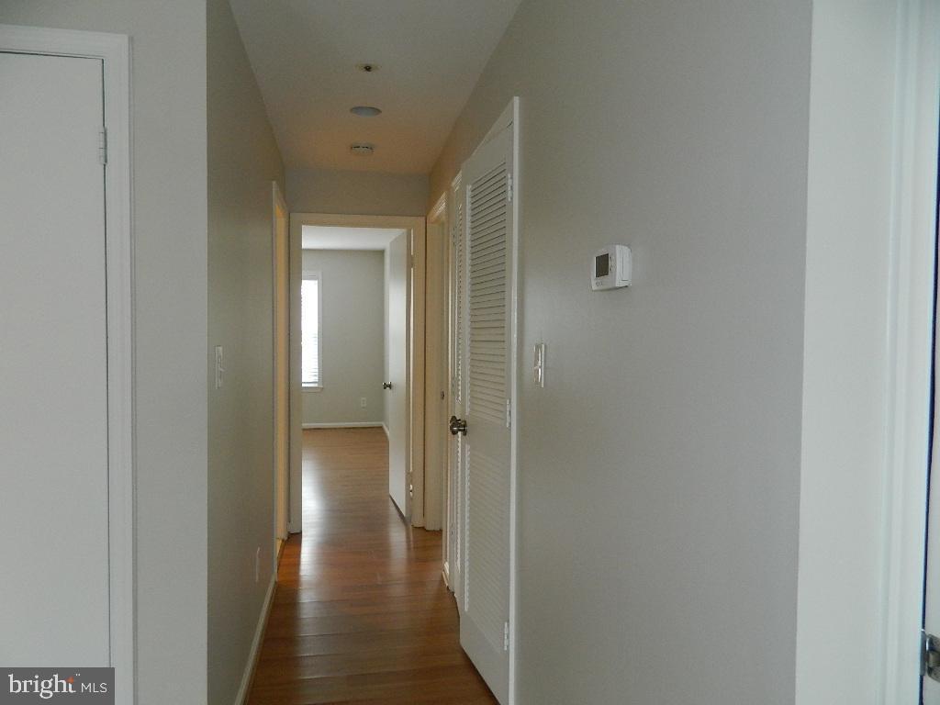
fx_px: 679
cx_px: 470
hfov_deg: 69.4
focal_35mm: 25
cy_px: 352
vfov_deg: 54.9
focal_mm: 4.5
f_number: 3.1
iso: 200
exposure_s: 1/30
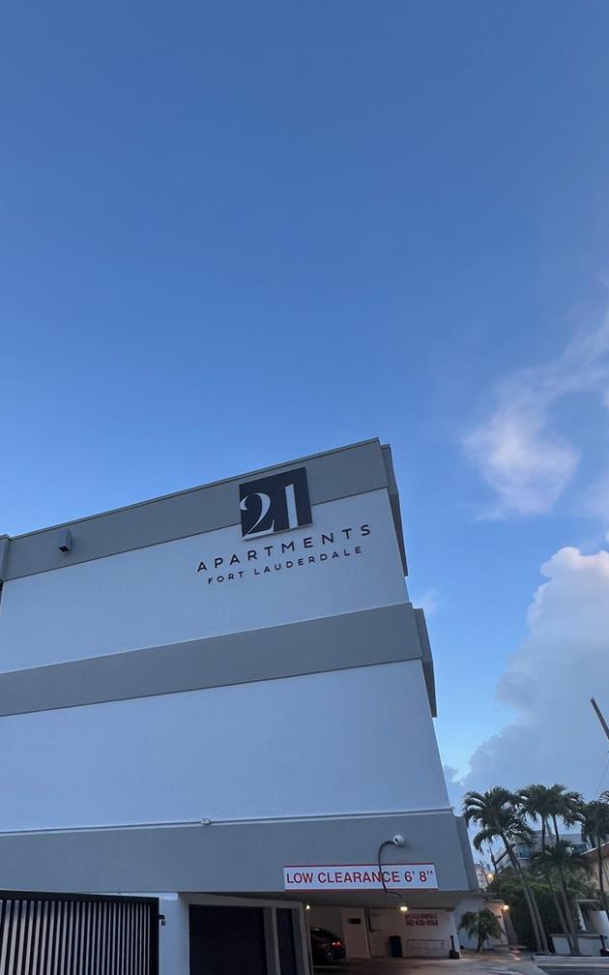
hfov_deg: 54.7
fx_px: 558
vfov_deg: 80.2
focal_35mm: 21
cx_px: 155
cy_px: 630
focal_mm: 1.57
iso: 80
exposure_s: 1/99
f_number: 1.8
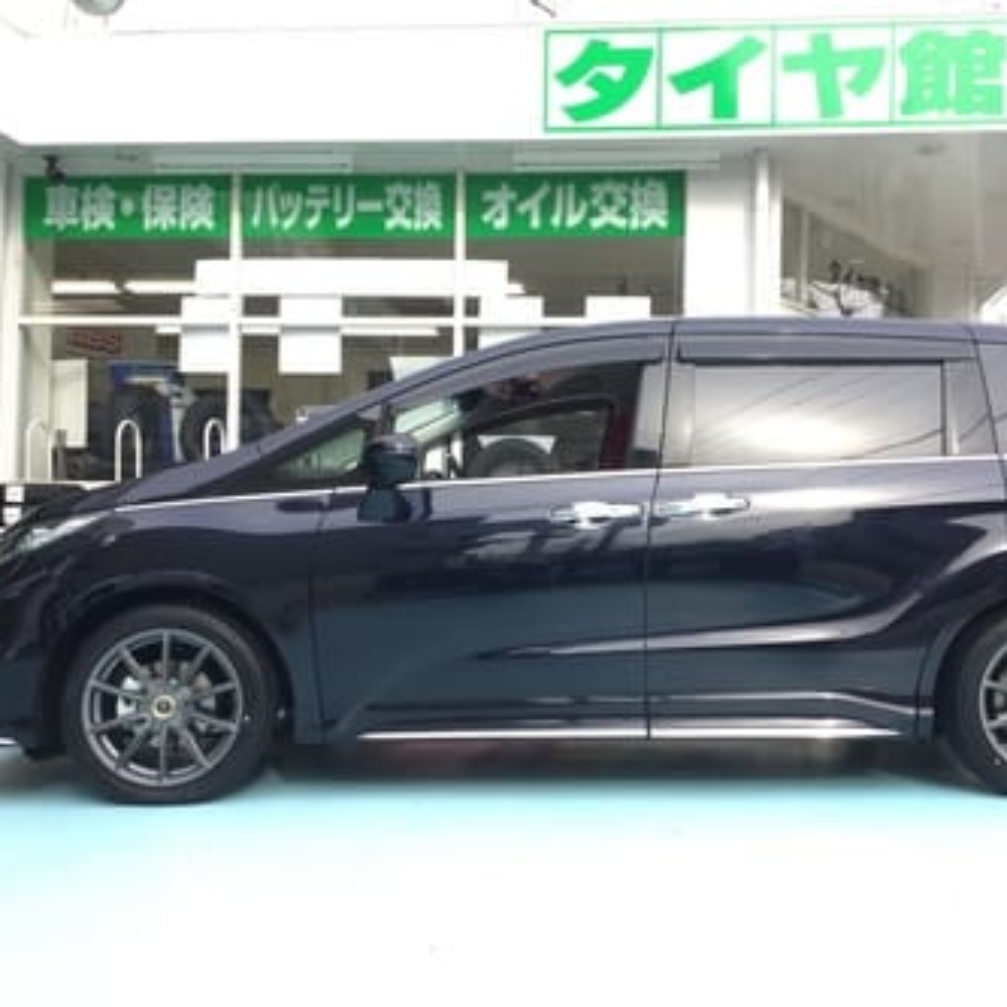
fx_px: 1218
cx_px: 602
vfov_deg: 44.9
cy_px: 505
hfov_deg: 44.7
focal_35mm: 37
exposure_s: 1/163
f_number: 2.4
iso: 25
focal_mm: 3.3
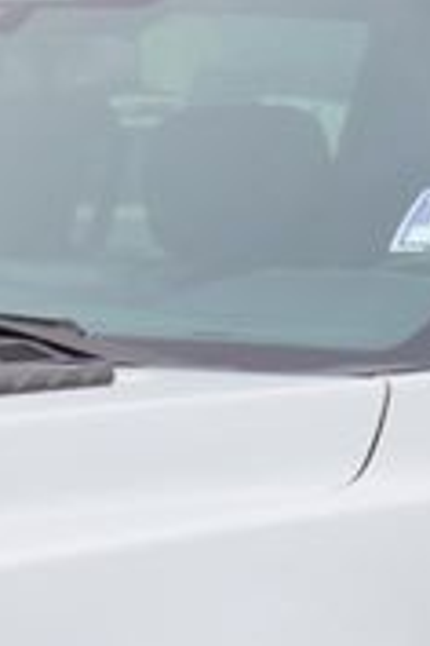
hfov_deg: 4.9
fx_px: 4980
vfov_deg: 7.3
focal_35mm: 278
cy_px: 1004
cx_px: 164
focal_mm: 32
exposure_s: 1/80
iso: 100
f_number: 5.6
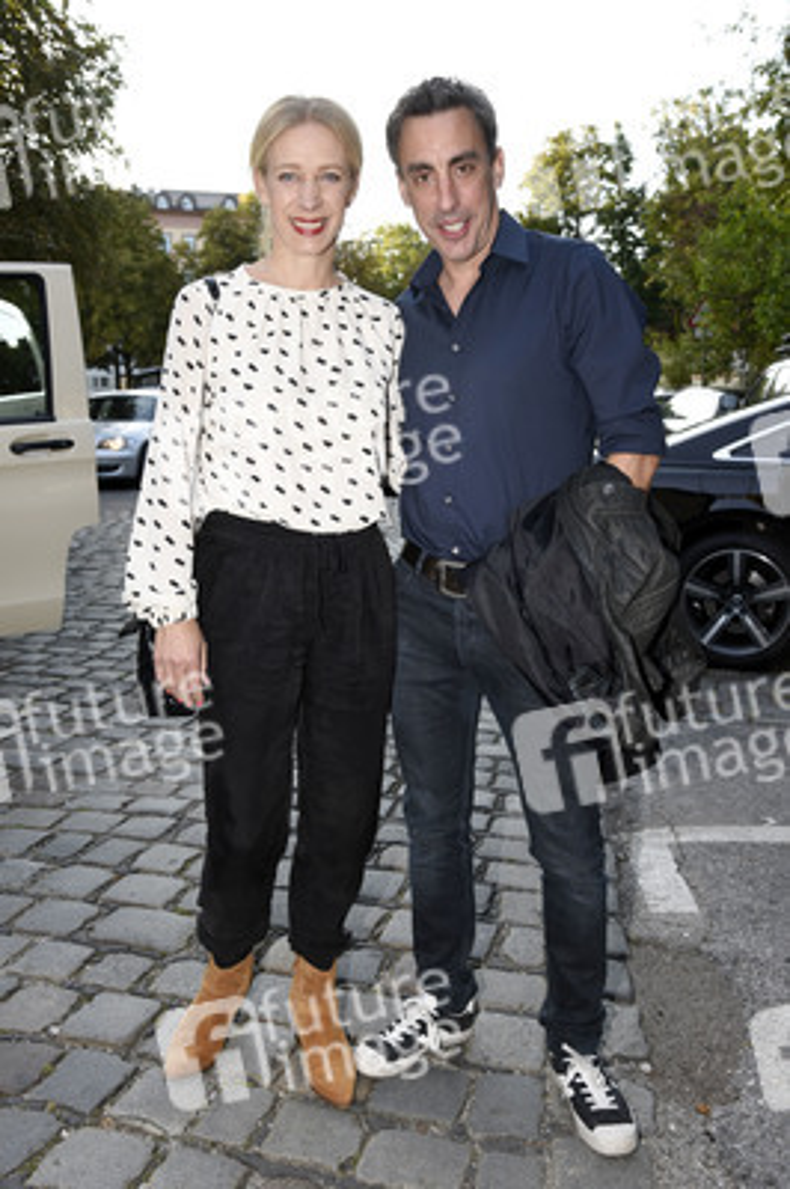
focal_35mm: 34
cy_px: 594
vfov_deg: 55.8
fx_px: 1121
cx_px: 395
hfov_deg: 38.8
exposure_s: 1/160
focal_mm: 34
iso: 500
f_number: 6.3
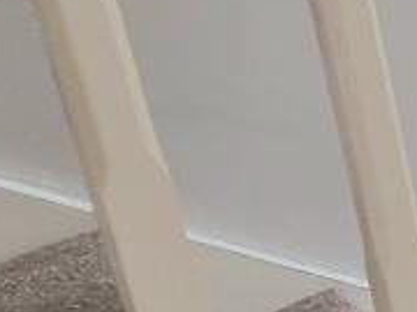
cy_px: -53
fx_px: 891
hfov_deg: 17.6
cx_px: 857
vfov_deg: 18.9
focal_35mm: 74
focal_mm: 2.2
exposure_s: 1/60.2
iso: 200
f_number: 2.2
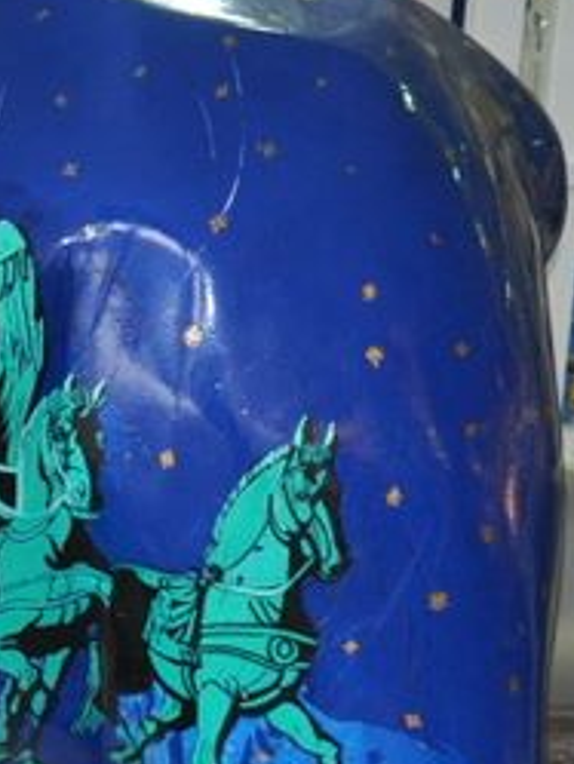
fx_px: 3137
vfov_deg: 13.8
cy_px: 604
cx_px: -350
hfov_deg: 10.0
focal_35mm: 142
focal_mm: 24
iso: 800
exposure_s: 1/80
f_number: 3.8
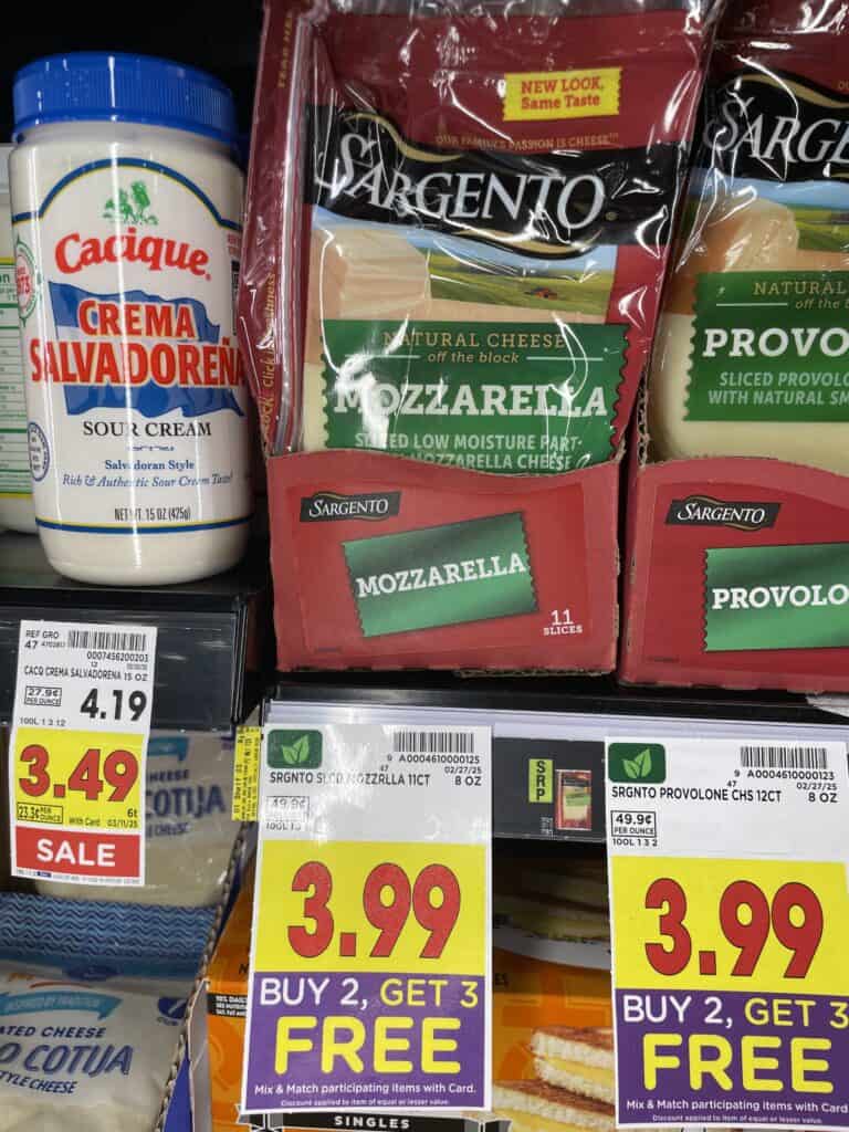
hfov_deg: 53.1
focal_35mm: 26
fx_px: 850
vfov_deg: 67.3
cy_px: 566
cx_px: 424
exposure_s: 1/131
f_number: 1.6
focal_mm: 4.2
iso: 40
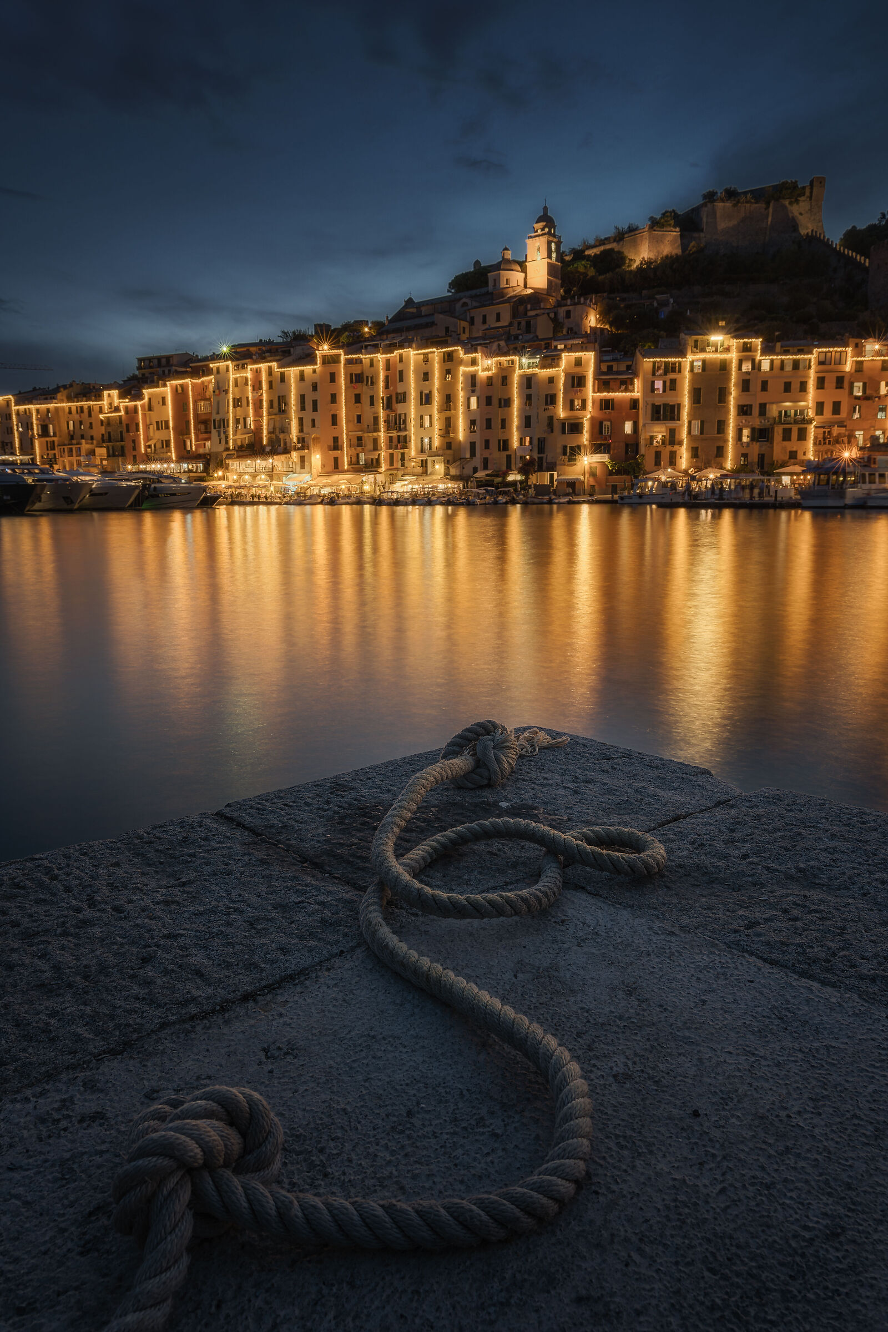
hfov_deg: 53.1
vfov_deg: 73.7
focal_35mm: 24
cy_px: 666
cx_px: 444
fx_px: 888
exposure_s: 30
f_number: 11
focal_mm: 24
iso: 100
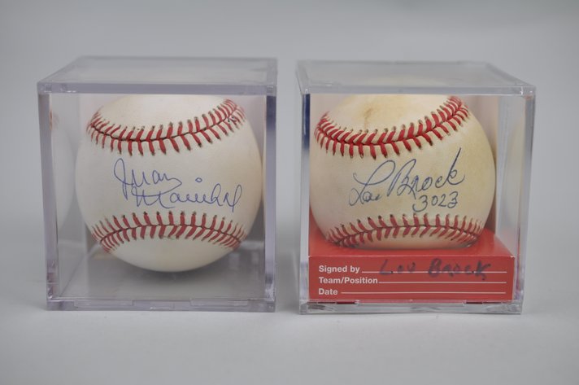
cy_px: 192
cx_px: 290
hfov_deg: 33.4
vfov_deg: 22.6
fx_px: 964
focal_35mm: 60
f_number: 4.5
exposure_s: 1/80
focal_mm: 40
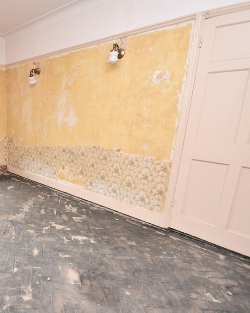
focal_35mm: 22
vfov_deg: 75.0
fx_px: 203
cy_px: 163
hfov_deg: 55.3
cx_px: 28
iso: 800
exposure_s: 1/160
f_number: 4.5
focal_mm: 10
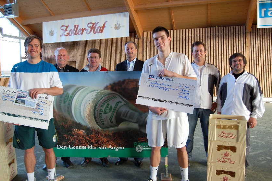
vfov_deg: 45.0
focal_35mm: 29
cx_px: 128
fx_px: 219
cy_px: 91
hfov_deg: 63.6
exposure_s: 1/80
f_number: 4.5
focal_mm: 18
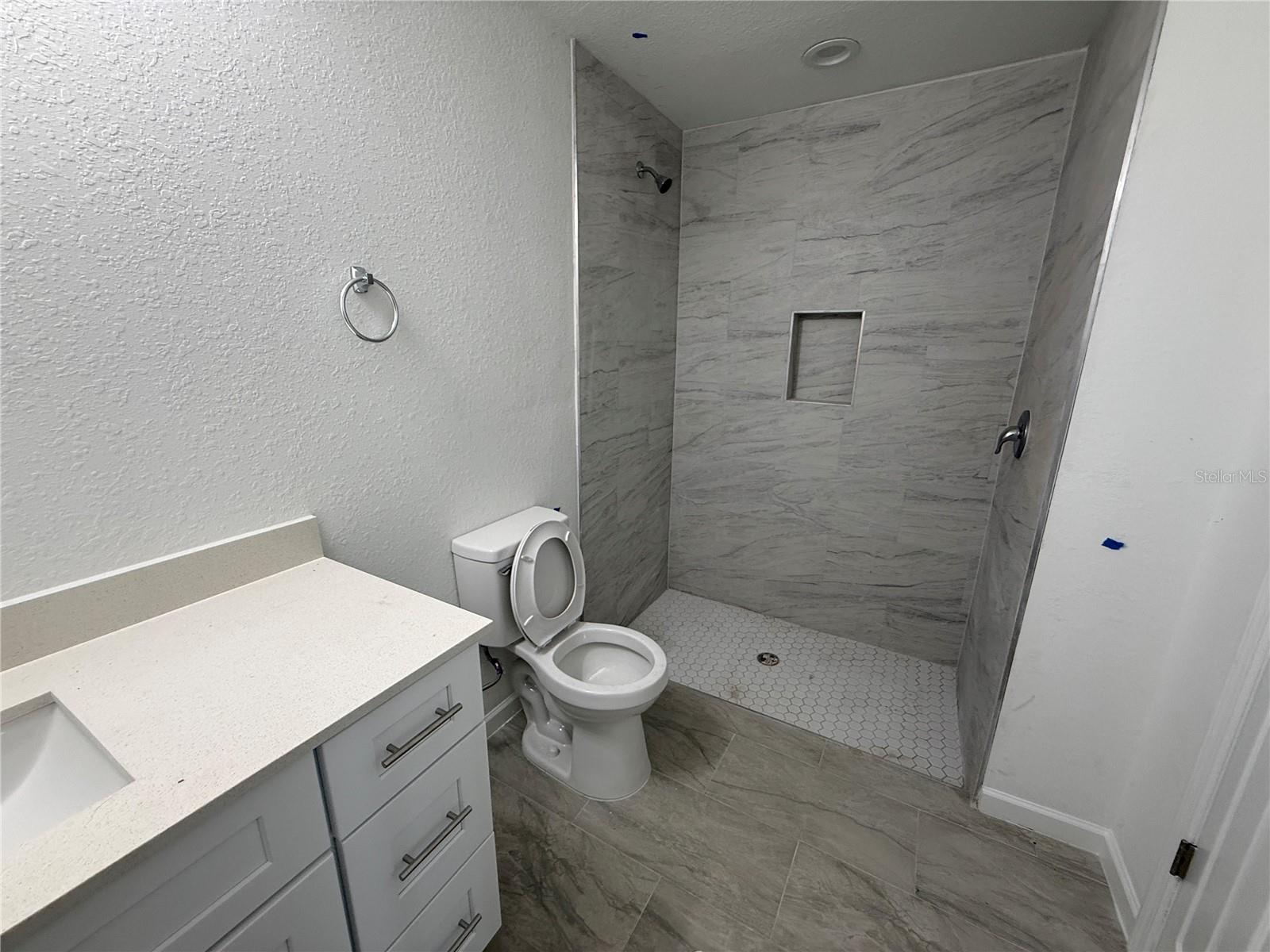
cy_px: 476
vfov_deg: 85.7
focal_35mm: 14
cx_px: 635
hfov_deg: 102.1
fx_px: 514
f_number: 2.2
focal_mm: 2.22
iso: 160
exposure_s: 1/120
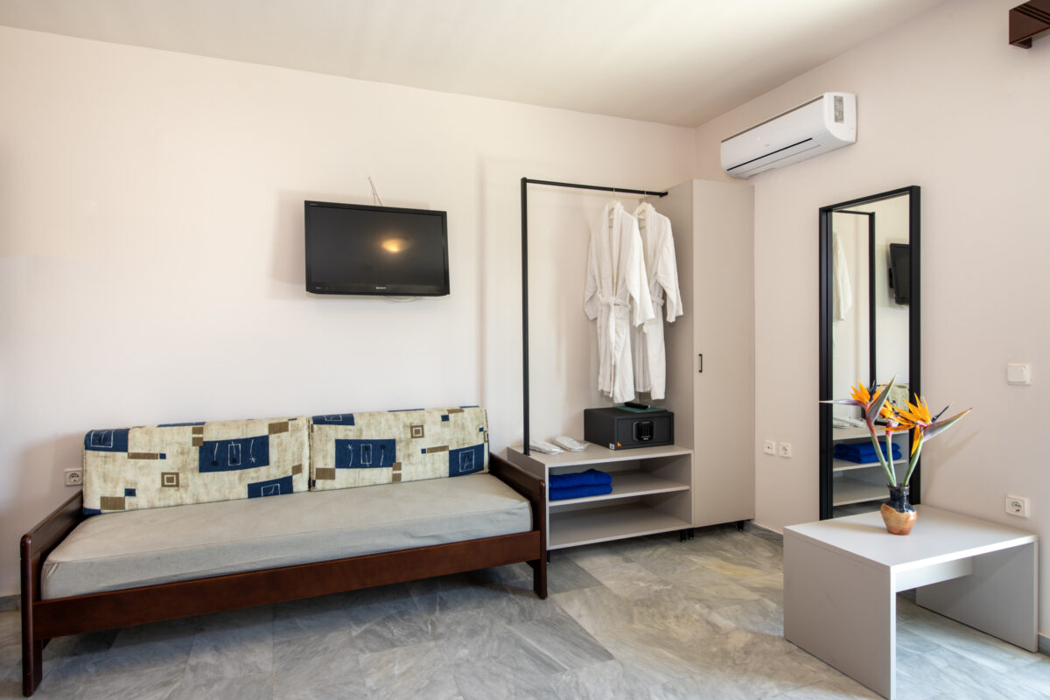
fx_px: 583
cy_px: 350
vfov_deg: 61.9
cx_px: 525
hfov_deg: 84.0
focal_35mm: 20
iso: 100
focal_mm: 20
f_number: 11
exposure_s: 1/4
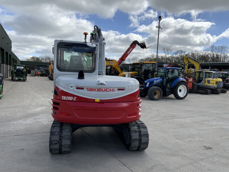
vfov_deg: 48.2
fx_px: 192
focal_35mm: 29
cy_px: 86
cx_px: 114
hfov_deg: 61.7
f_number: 1.8
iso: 16
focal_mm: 3
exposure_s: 1/1912
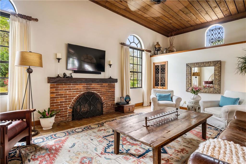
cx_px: 123
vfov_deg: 67.3
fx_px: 123
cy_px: 82
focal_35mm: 18
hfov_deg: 90.0
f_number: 8
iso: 400
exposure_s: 1/2
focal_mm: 18
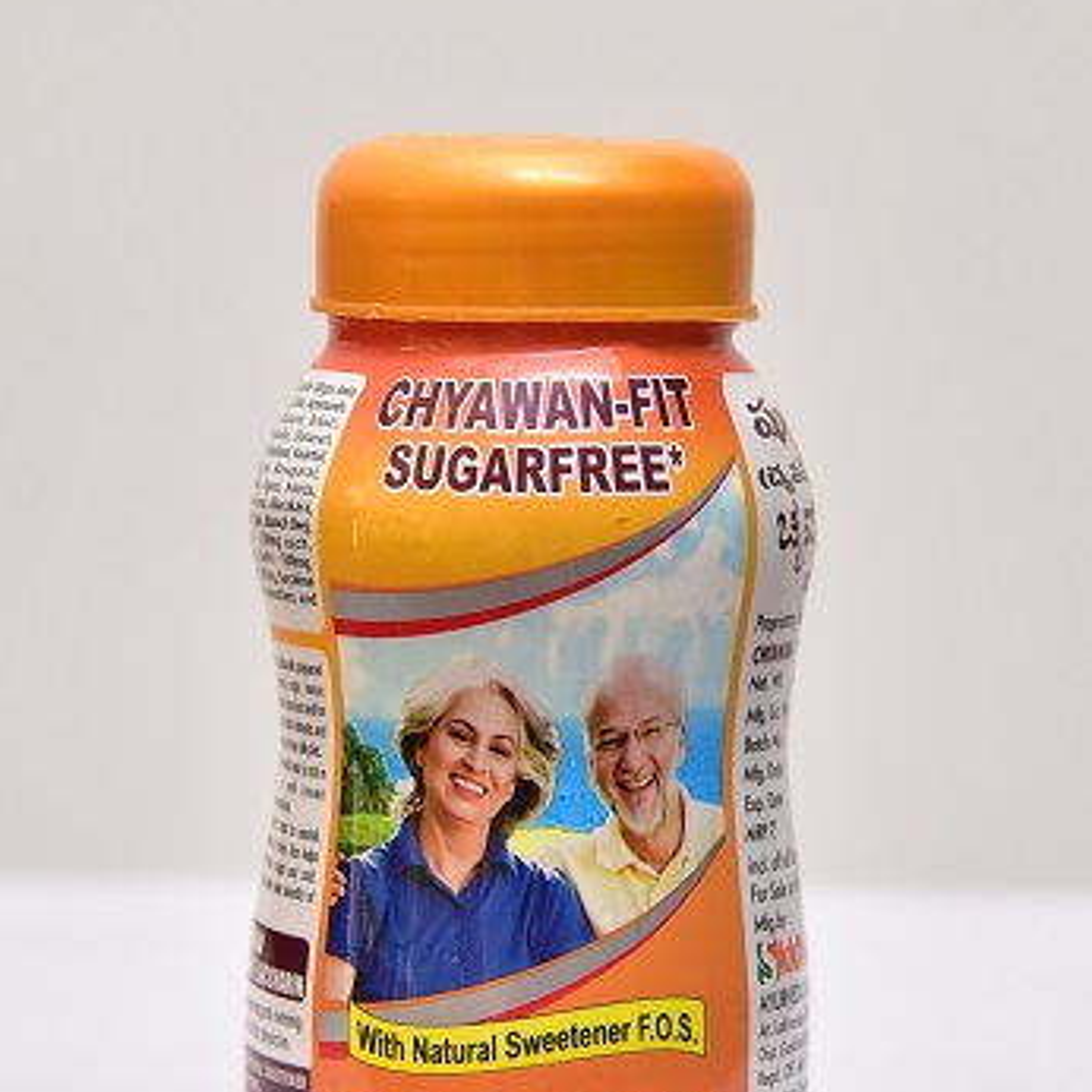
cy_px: 786
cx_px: 549
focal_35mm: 80
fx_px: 2855
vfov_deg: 21.5
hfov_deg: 21.7
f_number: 4.5
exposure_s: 1/125
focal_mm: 62
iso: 1600
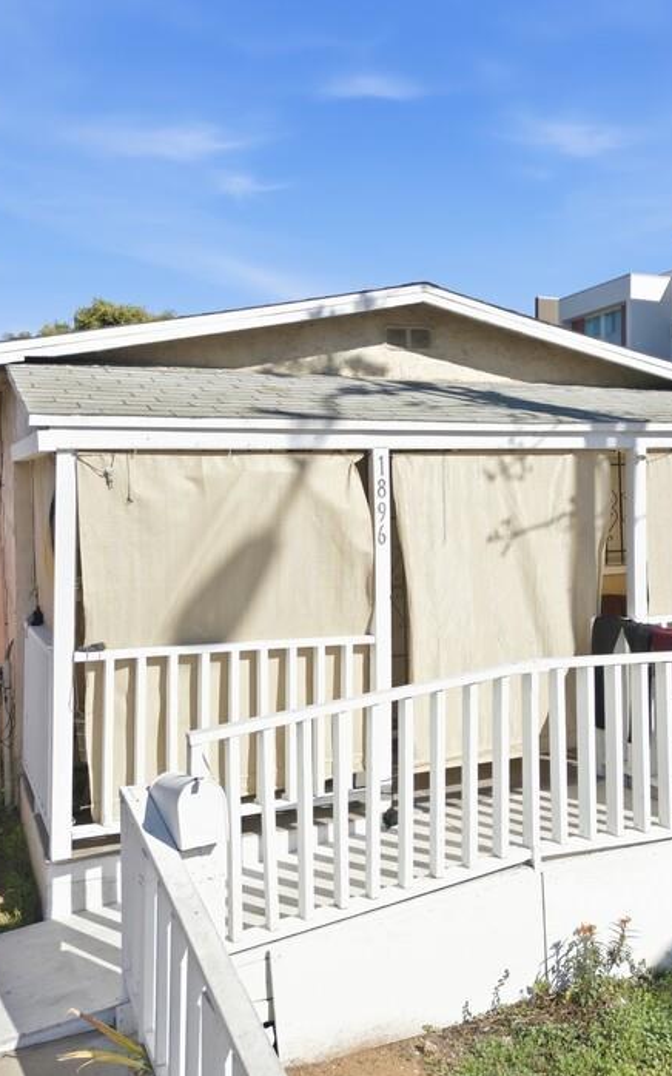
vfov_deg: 55.3
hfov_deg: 35.9
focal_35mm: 35
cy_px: 527
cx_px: 449
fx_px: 1026
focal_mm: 6.7
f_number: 1.7
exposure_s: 1/5000
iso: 130
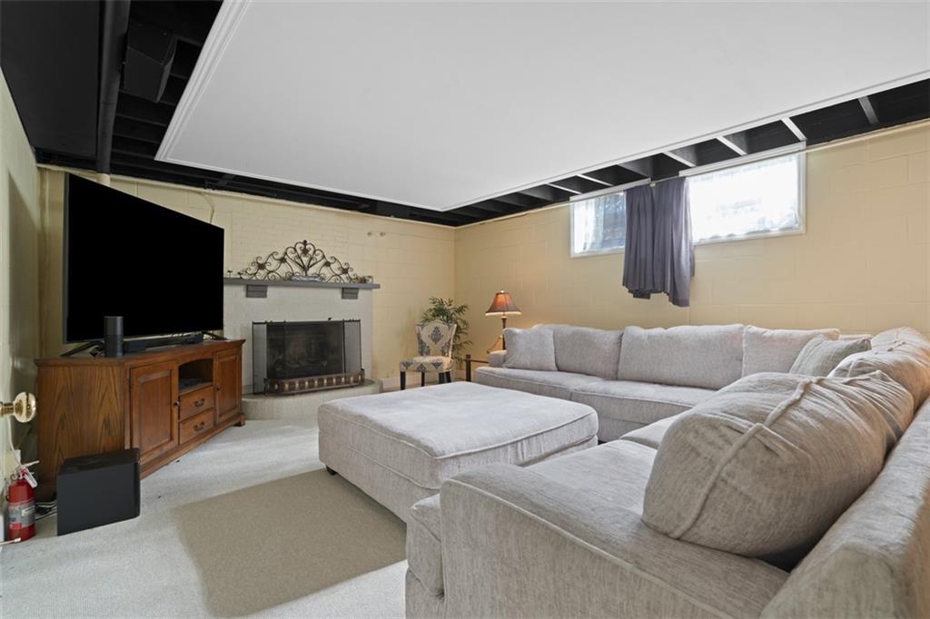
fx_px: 413
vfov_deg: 73.7
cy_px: 310
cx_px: 465
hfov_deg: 96.8
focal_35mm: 16
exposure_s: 1/3
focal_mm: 16
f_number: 8
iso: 400
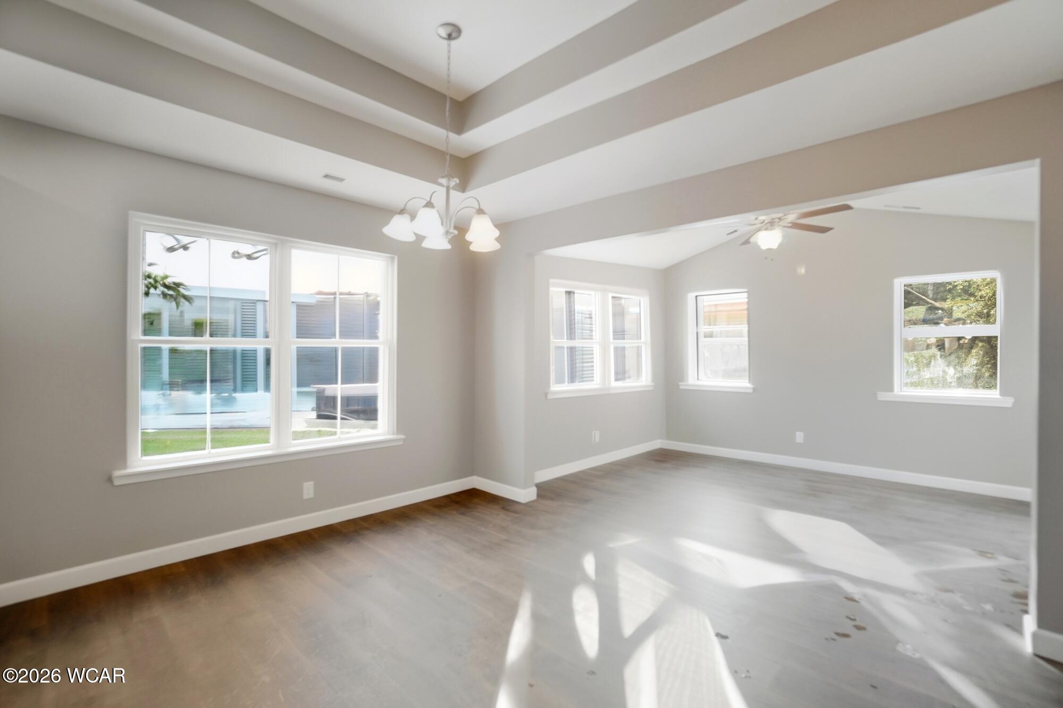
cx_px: 532
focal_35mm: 15
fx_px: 443
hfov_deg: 100.4
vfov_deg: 77.3
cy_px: 354
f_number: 5.6
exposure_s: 1/30
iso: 1600
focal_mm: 10
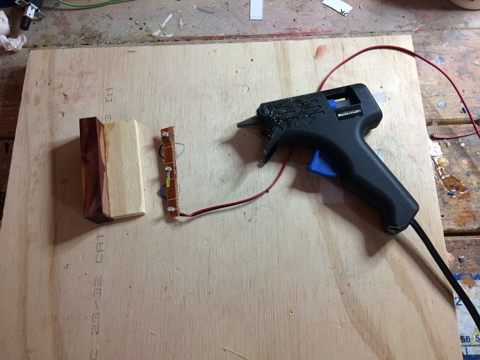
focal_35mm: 29
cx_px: 240
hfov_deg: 61.7
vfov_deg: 48.2
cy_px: 180
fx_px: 402
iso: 125
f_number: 2.2
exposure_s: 1/30
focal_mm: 4.15
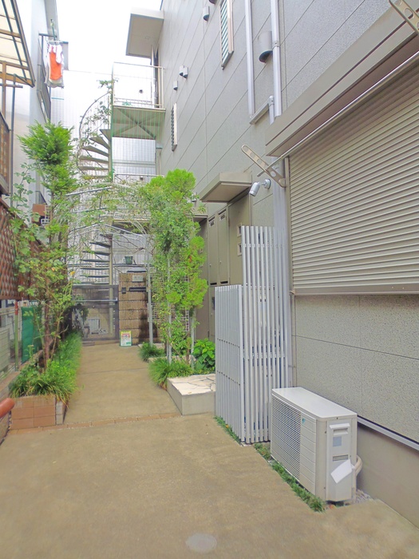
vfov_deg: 71.6
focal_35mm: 24
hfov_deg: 56.8
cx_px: 210
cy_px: 280
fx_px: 387
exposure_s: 1/250
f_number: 2.8
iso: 400
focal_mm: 4.3
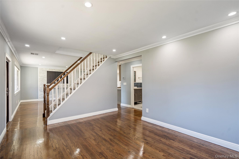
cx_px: 120
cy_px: 80
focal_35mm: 16
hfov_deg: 96.7
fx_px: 106
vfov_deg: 73.7
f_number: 5.6
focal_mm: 16
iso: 200
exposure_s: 1/10
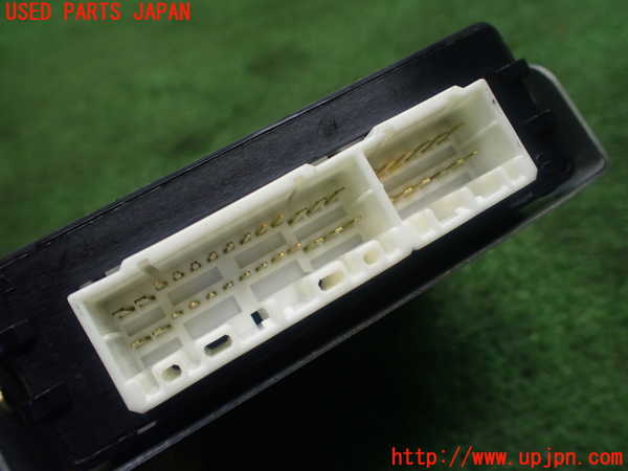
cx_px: 314
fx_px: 544
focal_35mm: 30
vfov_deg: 46.8
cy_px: 236
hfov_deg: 60.0
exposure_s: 1/125
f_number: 2.3
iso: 320
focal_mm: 5.4
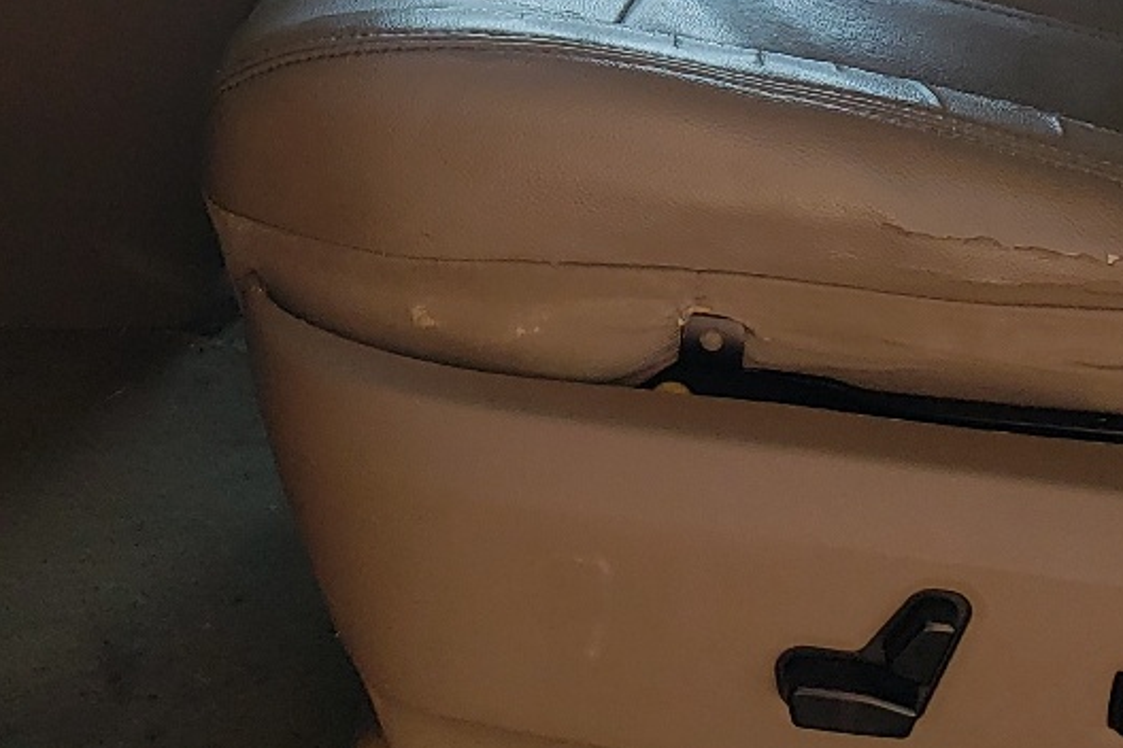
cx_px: 608
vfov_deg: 15.4
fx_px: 2558
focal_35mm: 82
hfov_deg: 24.8
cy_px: -359
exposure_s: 1/500
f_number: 1.5
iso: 50
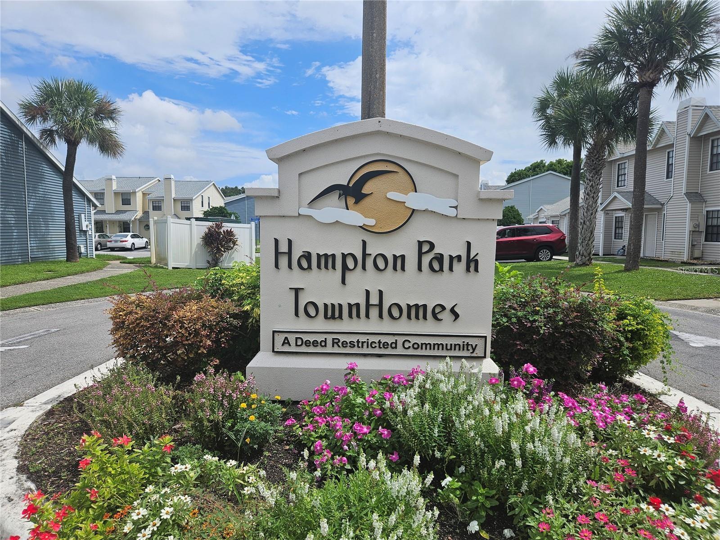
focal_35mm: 23
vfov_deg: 58.9
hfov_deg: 73.9
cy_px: 270
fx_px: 478
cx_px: 360
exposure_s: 1/3034
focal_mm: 5.4
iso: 25
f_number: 1.8
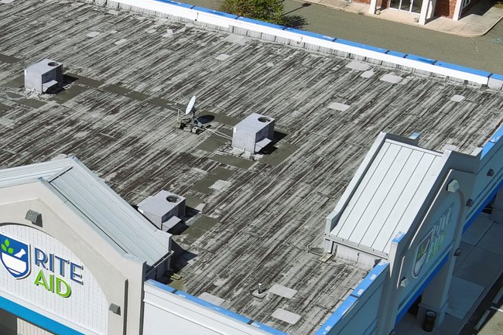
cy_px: 236
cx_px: 47
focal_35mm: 76
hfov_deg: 25.8
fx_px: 1062
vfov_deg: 17.9
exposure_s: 1/1600
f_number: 2.8
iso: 100
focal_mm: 10.57
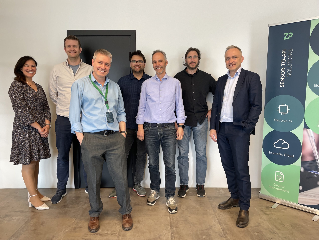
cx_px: 160
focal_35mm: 26
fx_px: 240
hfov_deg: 67.3
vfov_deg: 53.1
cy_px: 120
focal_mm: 4.2
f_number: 1.6
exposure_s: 1/100
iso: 80
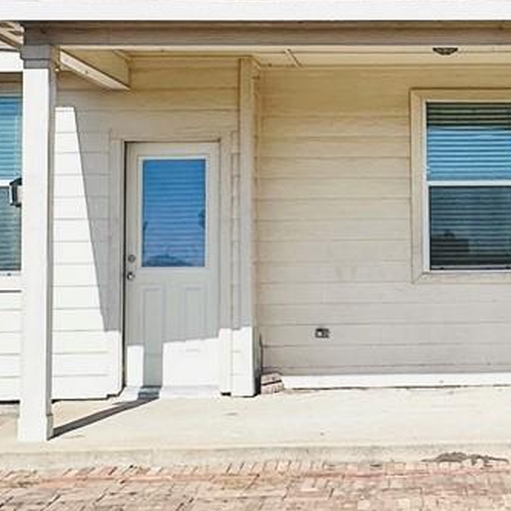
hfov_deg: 22.0
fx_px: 1269
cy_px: 169
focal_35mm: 76
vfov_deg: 22.7
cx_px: 505
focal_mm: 2.22
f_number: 2.2
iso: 50
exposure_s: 1/4132
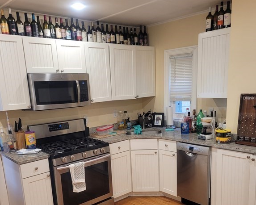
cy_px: 141
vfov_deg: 42.7
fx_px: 258
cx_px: 128
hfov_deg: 52.8
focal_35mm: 34
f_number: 1.8
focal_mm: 5.4
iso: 200
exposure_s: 1/59
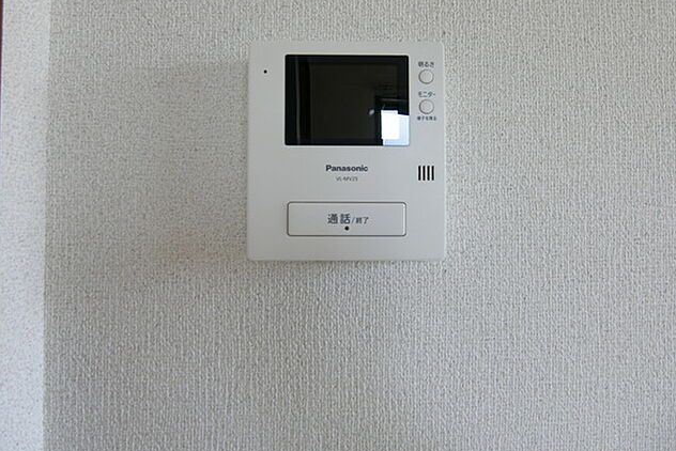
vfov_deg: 61.8
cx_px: 341
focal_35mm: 20
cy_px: 201
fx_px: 376
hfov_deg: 83.9
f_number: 2.7
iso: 125
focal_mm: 4.06
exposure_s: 1/125
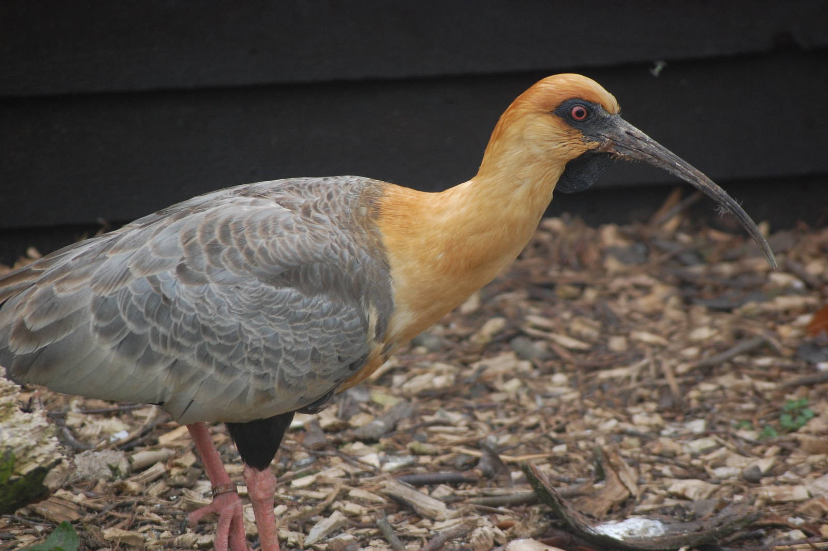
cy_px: 276
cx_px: 414
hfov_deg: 6.9
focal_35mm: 300
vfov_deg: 4.6
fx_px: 6894
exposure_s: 1/500
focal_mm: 200
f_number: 5.6
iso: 560
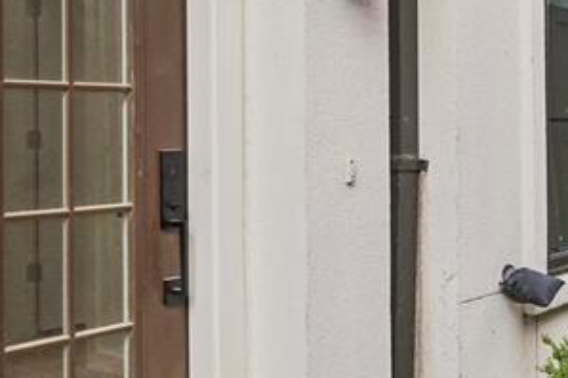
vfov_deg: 24.4
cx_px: 471
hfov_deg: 34.9
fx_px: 867
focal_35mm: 55
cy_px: 122
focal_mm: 16
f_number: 8
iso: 400
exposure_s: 1/250
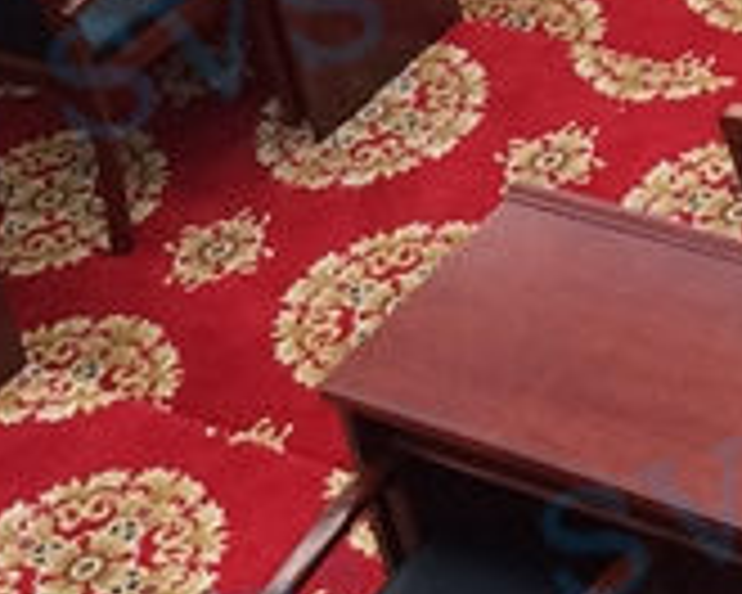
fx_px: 3777
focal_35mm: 172
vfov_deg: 8.3
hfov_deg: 11.1
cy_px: -756
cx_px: 706
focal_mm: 4.15
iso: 64
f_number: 2.2
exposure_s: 1/33
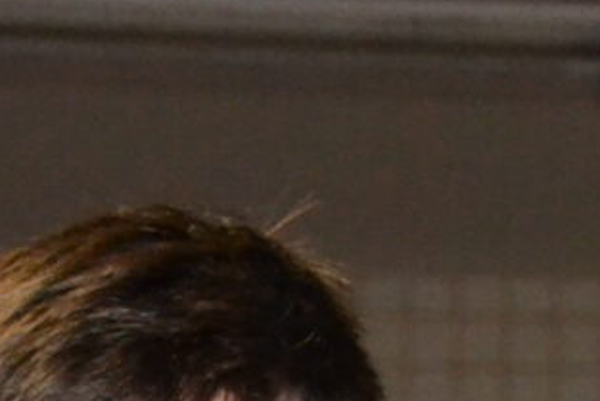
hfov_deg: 5.0
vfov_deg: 3.3
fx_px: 6904
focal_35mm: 414
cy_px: 1199
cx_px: 136
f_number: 4.5
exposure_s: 1/60
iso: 3200
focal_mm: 45
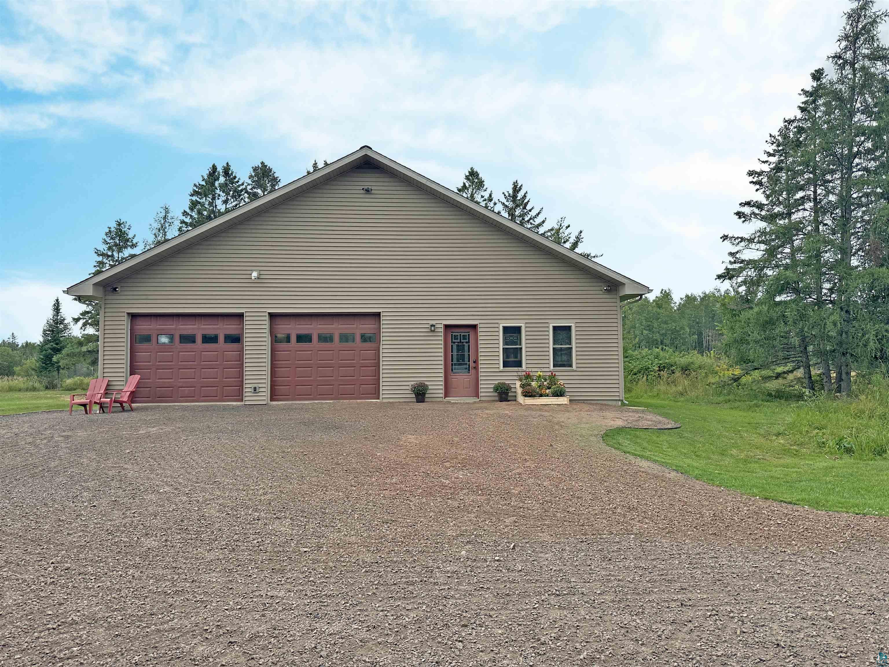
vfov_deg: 56.8
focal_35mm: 24
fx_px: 616
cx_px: 444
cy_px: 334
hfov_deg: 71.6
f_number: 1.78
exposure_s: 1/2660
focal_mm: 6.86
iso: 80
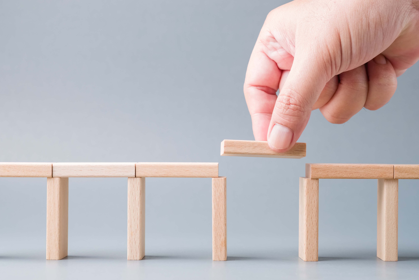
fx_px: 1047
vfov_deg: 15.2
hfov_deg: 22.6
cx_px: 210
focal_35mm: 90
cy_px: 140
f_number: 5.6
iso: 200
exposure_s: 1/250
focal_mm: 60
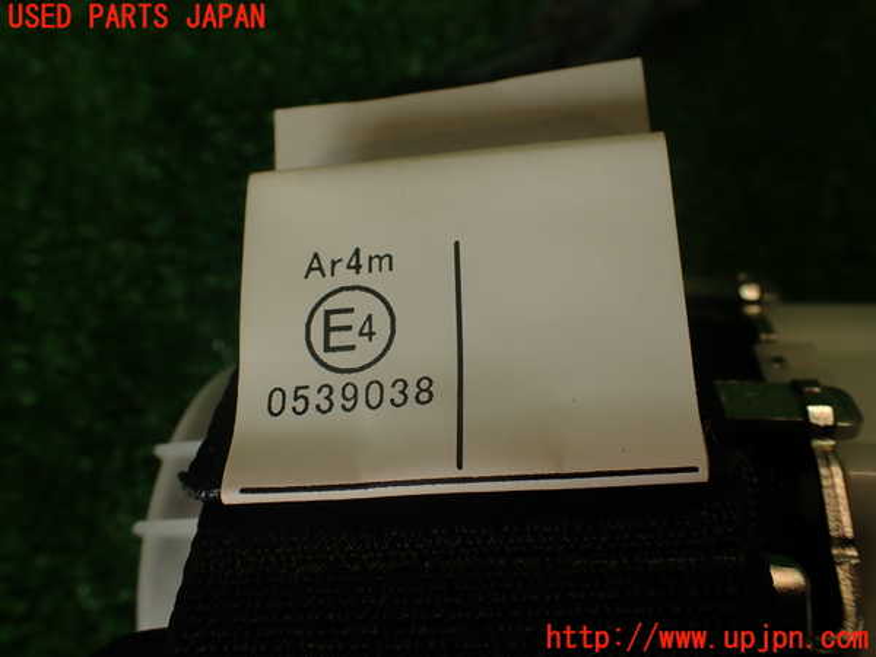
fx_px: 810
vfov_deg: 44.2
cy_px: 328
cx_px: 438
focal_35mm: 32
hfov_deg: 56.8
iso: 100
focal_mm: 5.79
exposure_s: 1/80
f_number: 3.2
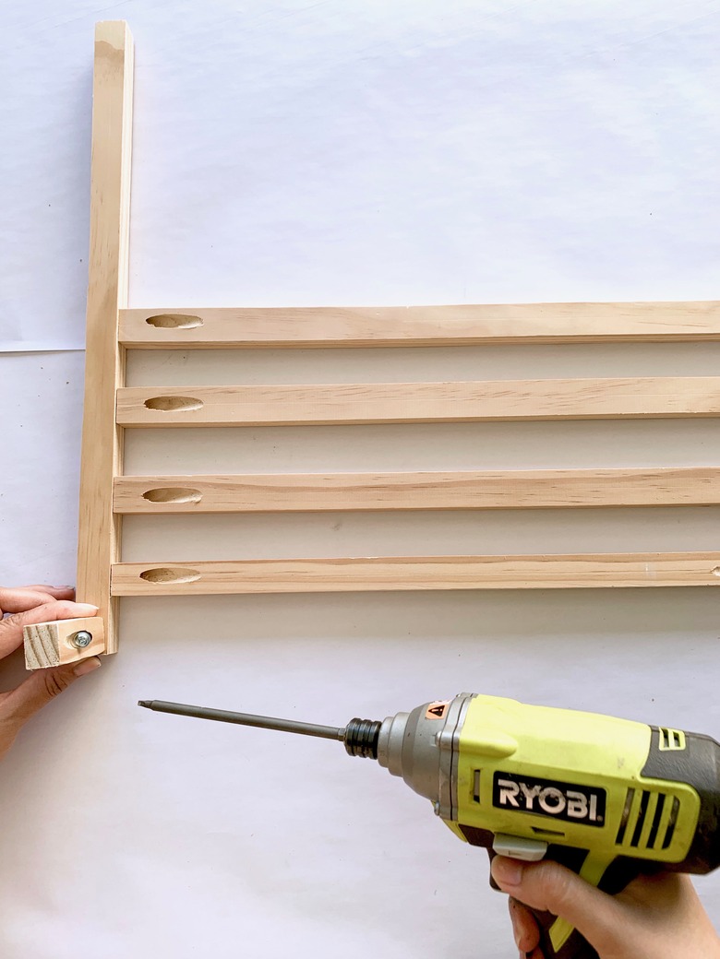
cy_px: 480
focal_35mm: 26
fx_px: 721
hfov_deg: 53.1
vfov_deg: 67.3
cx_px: 360
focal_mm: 4.25
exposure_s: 1/202
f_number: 1.8
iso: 25
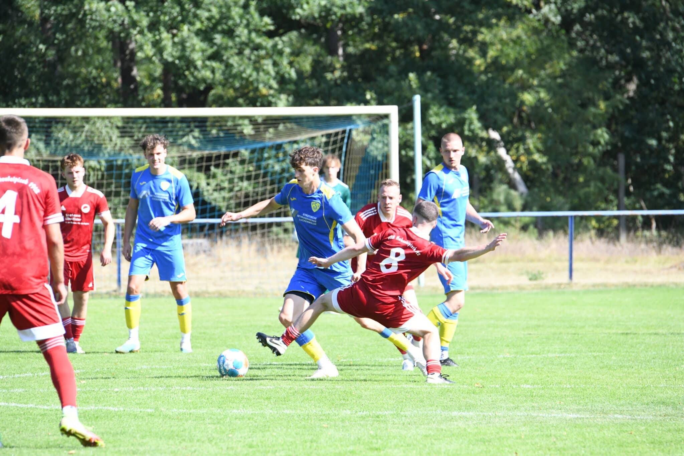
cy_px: 228
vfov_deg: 3.4
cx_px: 342
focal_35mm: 400
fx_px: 7599
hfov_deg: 5.2
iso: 3200
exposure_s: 1/1600
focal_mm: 400
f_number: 10
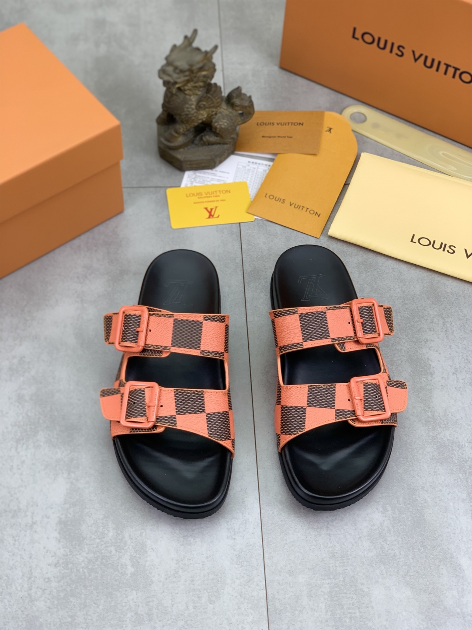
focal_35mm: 52
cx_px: 236
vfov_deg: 36.8
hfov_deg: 28.0
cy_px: 315
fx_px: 945
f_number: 2.4
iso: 25
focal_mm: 6
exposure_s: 1/100
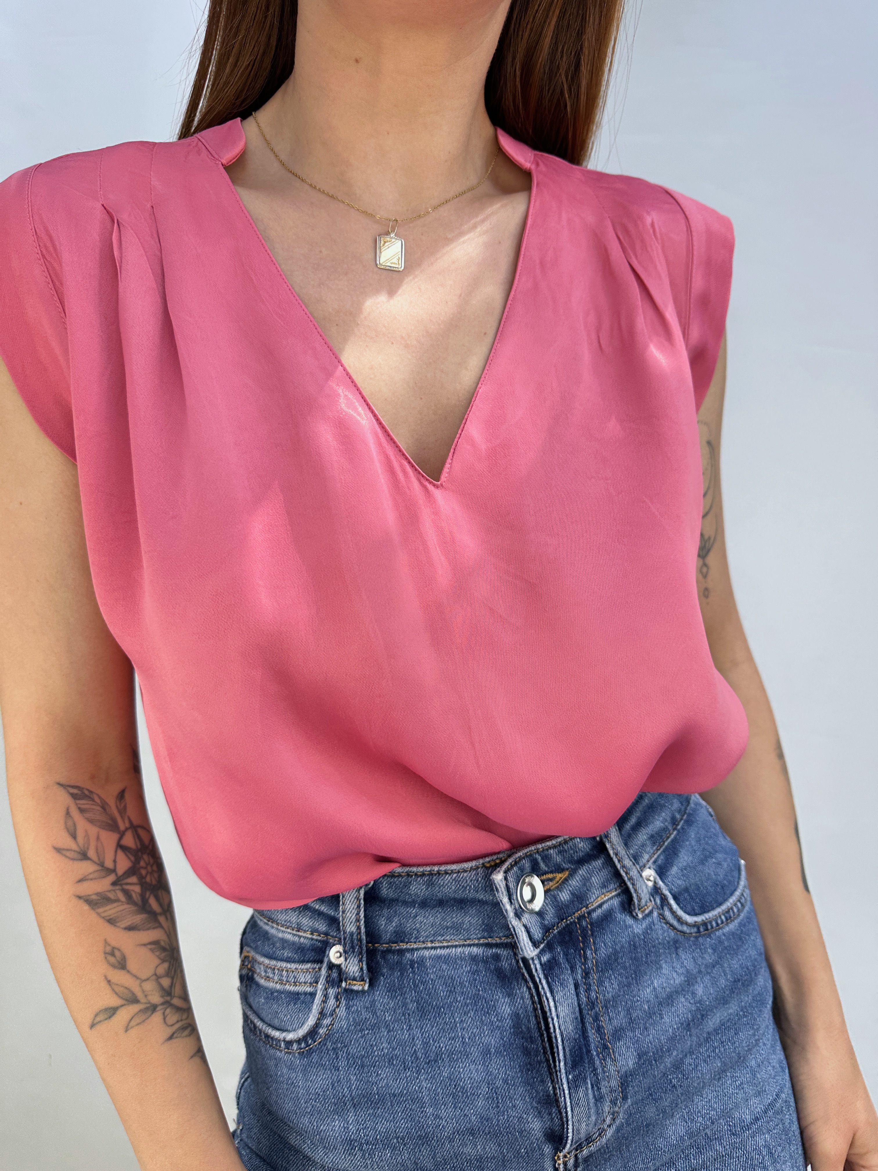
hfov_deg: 56.8
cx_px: 439
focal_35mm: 24
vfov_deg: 71.6
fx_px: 812
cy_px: 586
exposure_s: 1/439
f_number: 1.78
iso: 80
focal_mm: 6.86
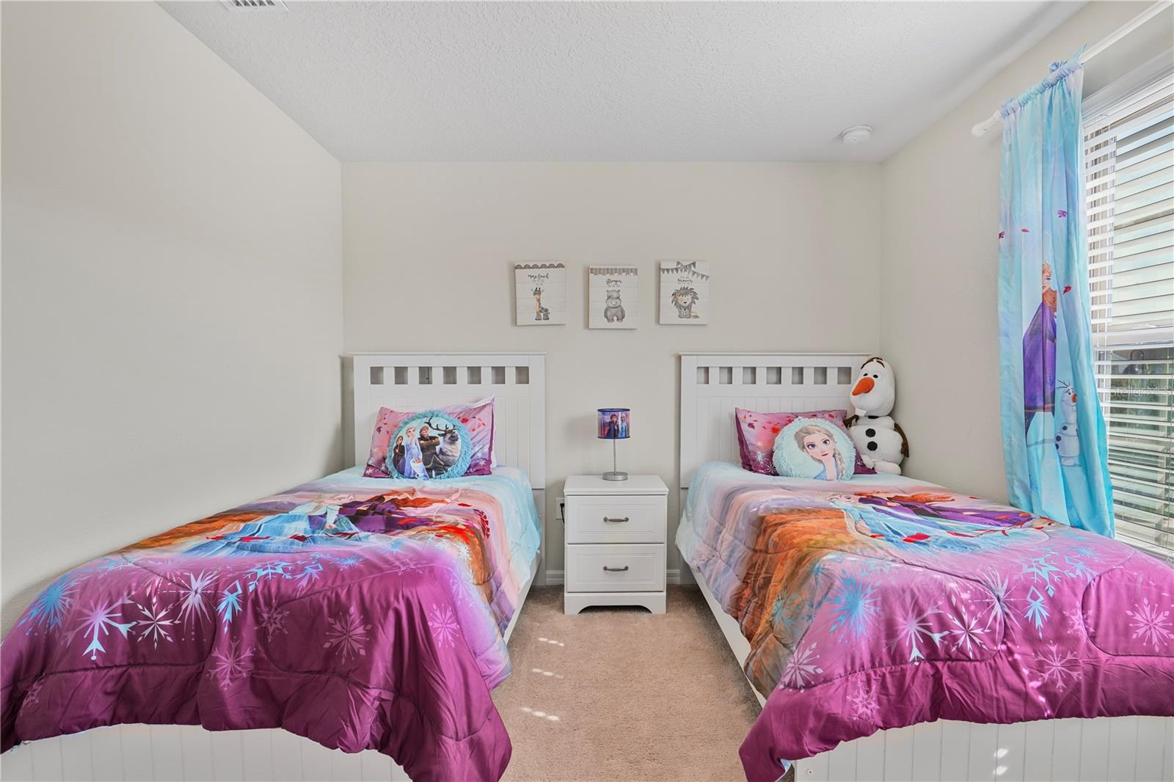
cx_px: 587
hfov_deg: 95.0
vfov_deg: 72.0
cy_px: 391
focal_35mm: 16
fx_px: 538
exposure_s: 1/10
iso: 200
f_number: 8
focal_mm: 11
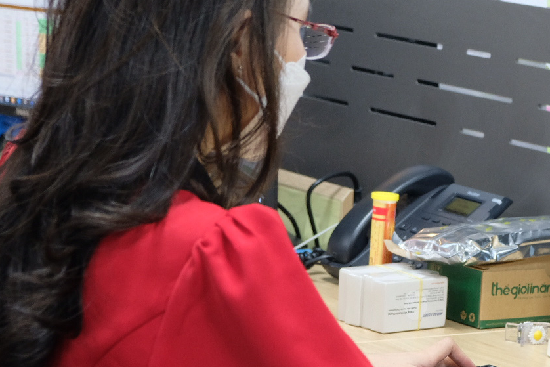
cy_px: 138
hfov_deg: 14.3
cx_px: 486
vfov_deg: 9.7
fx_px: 2170
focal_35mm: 142
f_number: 4
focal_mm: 44.4
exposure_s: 1/30
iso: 800
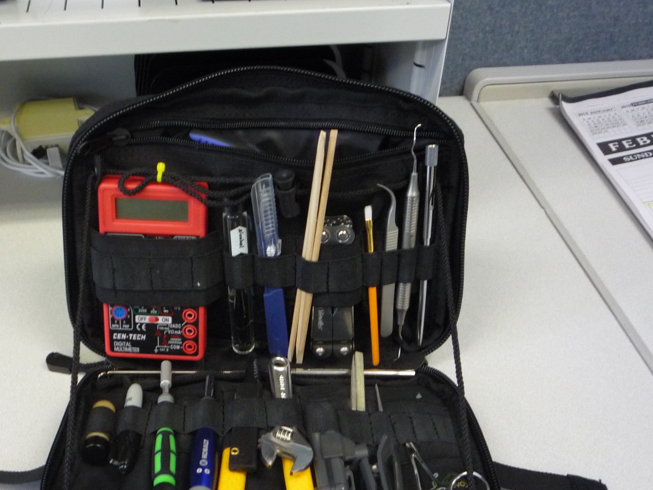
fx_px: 792
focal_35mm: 42
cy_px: 330
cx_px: 251
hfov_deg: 44.5
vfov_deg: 34.0
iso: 400
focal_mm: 5.3
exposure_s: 1/25
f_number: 3.3
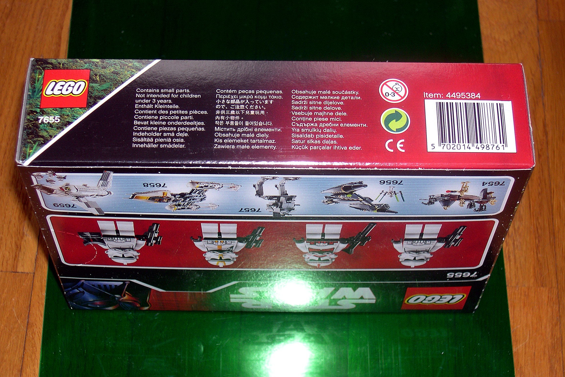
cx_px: 282
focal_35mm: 75
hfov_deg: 27.0
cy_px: 187
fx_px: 1177
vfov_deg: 18.2
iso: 100
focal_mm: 15.3
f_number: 3.8
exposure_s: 1/60
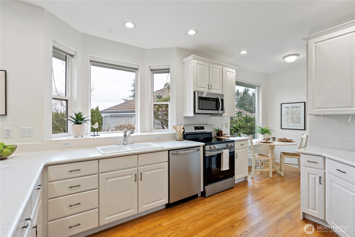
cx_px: 178
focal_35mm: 16
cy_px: 118
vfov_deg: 73.8
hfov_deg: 96.7
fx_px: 158
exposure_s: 1/50
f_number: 8
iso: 1600
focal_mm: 16
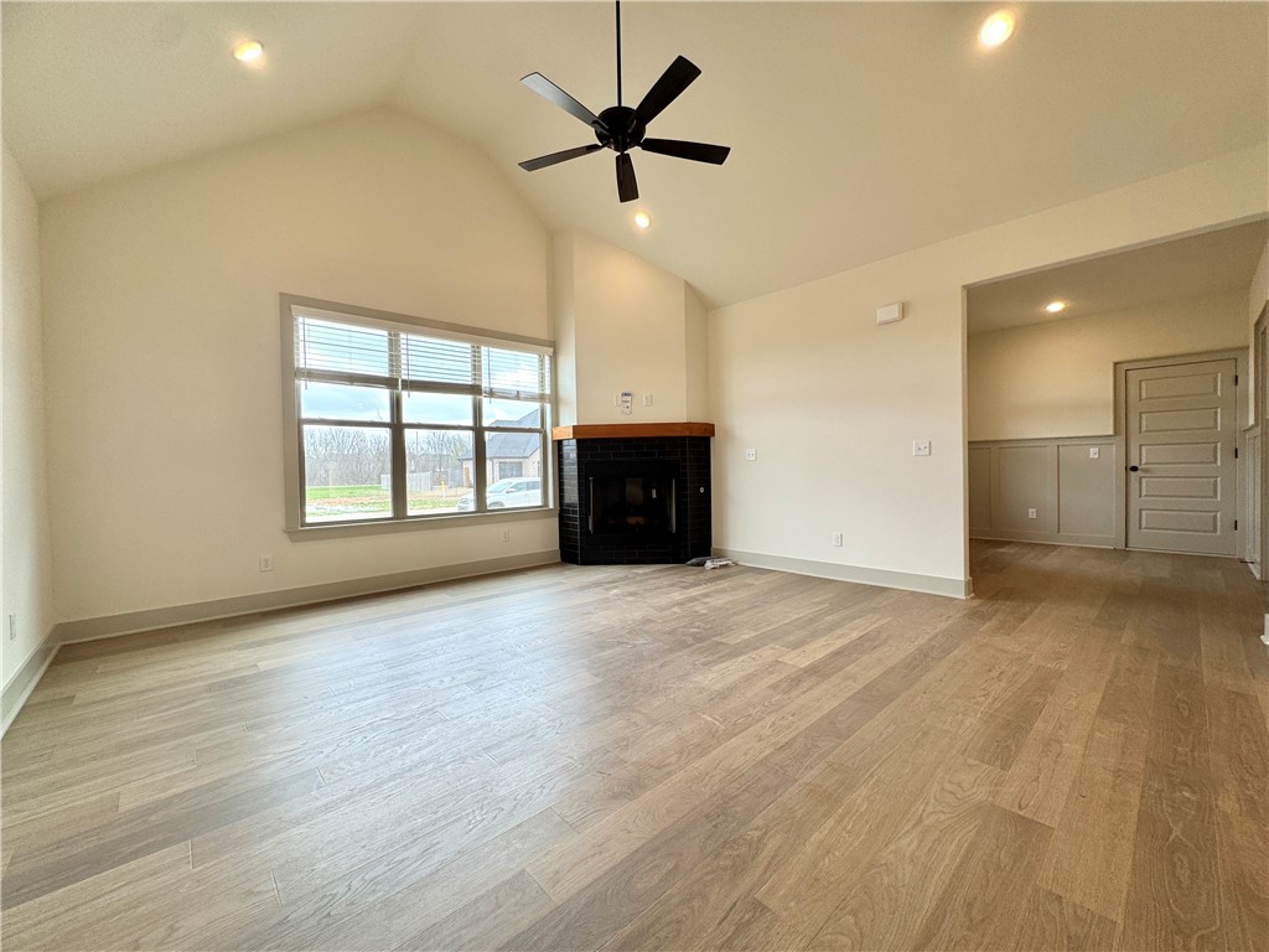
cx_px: 634
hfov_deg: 102.1
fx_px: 513
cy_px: 476
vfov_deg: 85.7
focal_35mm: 14
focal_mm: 2.22
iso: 50
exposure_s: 1/120
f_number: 2.2
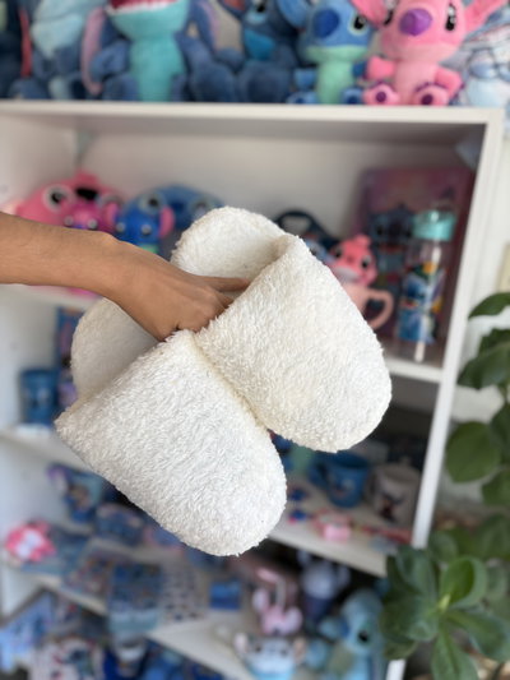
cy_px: 340
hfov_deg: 53.1
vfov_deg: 67.3
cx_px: 255
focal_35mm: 26
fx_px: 511
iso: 50
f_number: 1.6
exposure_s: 1/417
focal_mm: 5.96
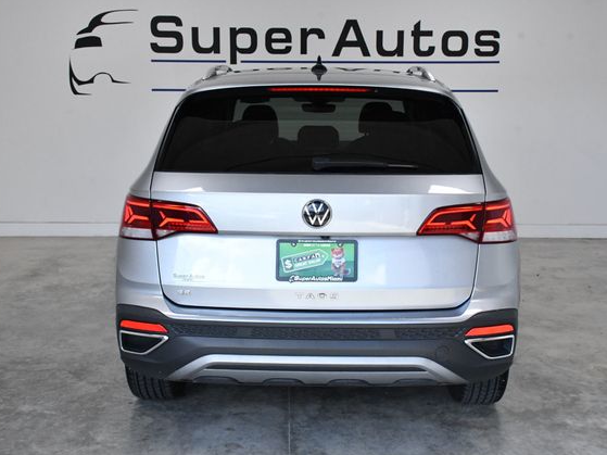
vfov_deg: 32.9
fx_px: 771
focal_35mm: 44
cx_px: 314
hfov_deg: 42.9
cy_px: 228
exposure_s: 1/500
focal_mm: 27
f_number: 11
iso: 2500
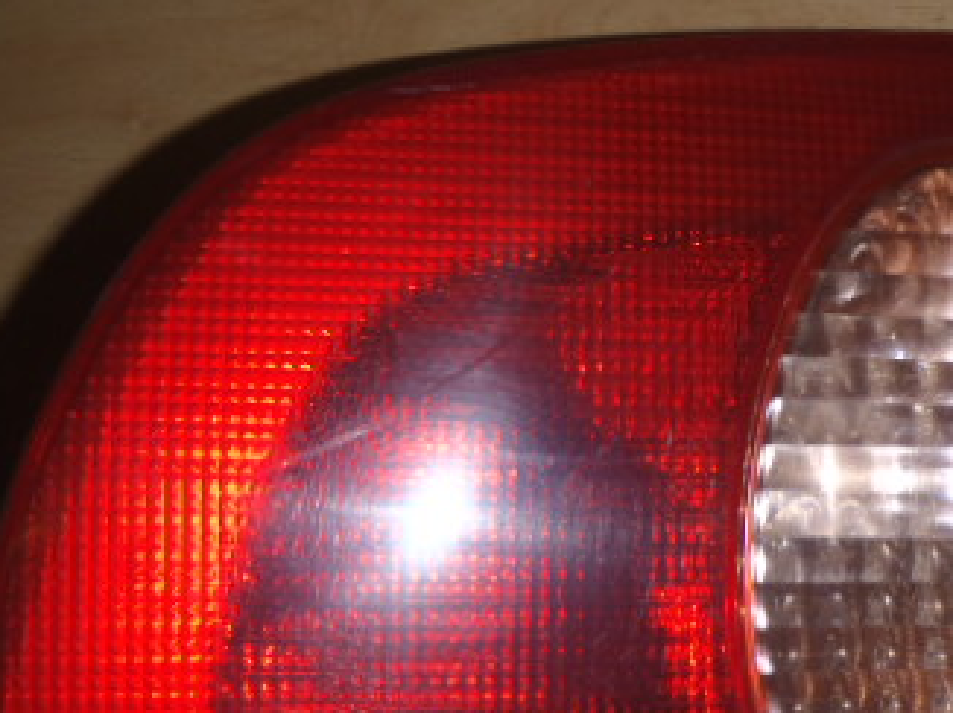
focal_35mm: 55
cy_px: 465
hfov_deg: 34.8
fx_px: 1513
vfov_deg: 26.4
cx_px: 591
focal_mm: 5
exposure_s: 1/30
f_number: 3.9
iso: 100
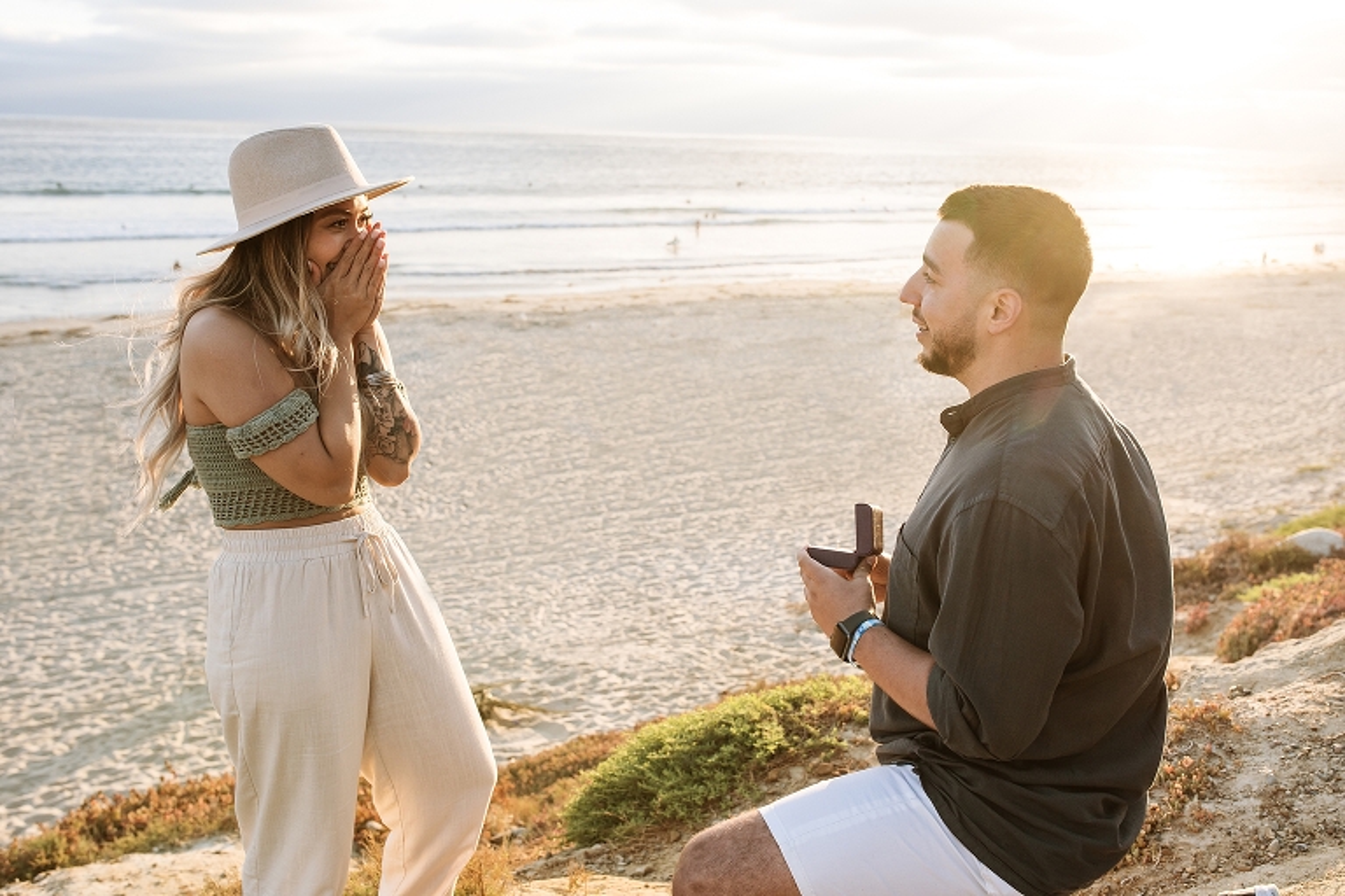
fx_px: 1308
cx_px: 672
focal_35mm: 35
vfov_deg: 37.9
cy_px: 448
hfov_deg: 54.4
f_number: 5
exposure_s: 1/500
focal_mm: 35
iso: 320
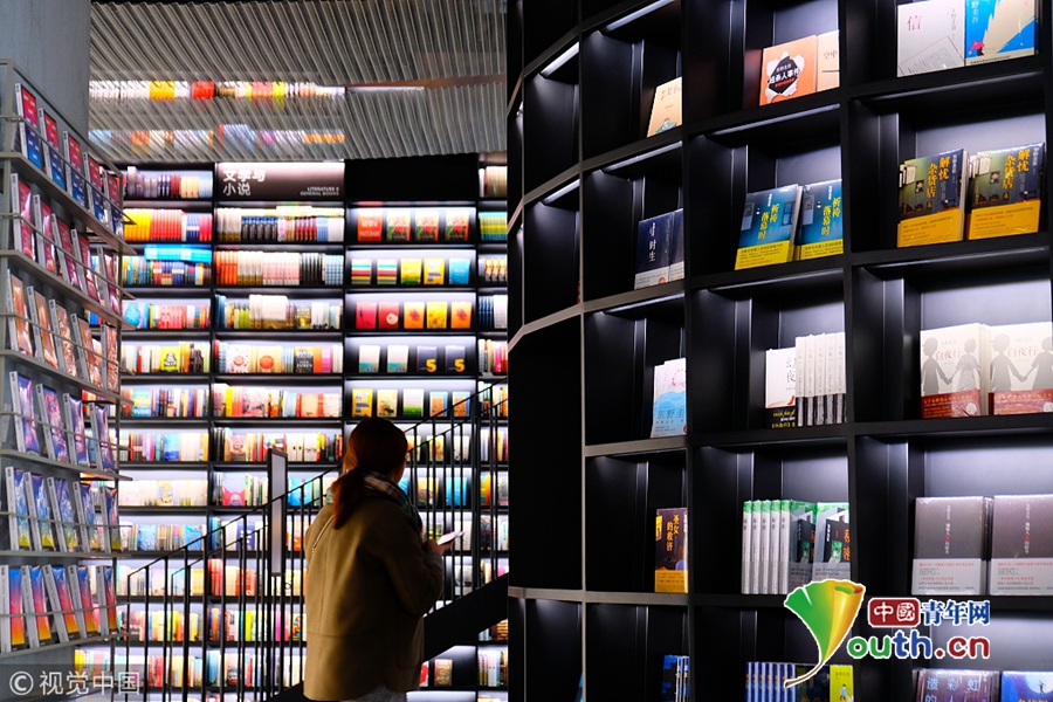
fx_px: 1638
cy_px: 351
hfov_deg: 35.6
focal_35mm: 56
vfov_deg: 24.2
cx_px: 526
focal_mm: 37.4
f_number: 3.6
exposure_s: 1/20
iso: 800
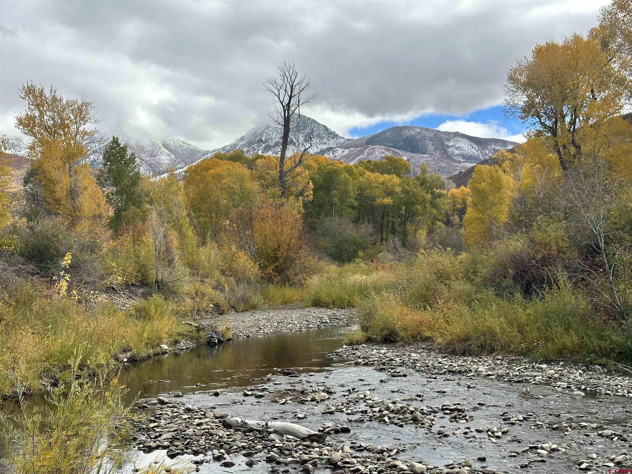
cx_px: 316
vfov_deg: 30.3
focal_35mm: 48
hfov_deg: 39.7
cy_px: 237
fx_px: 876
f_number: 1.78
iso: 64
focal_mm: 6.86
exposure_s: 1/2890
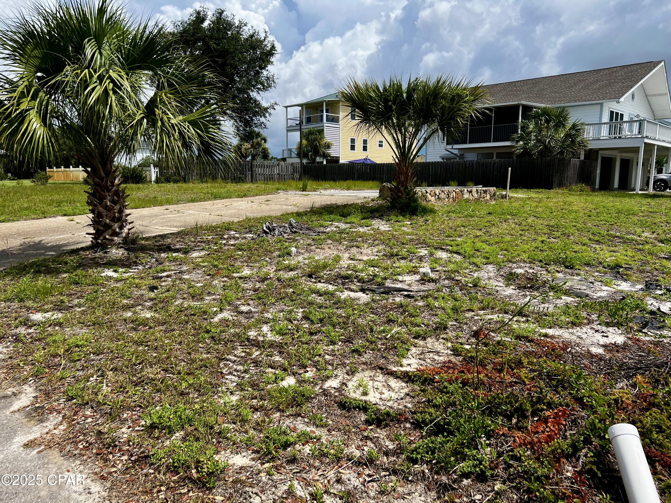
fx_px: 504
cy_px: 252
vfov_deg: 53.1
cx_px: 336
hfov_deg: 67.3
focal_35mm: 26
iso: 50
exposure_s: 1/4444
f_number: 1.5
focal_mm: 5.7
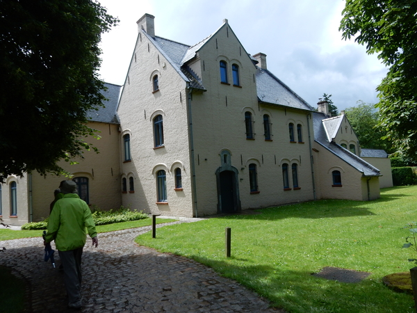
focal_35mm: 25
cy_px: 156
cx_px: 208
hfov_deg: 69.4
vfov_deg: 54.9
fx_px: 301
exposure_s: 1/800
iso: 125
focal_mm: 4.5
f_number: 3.7
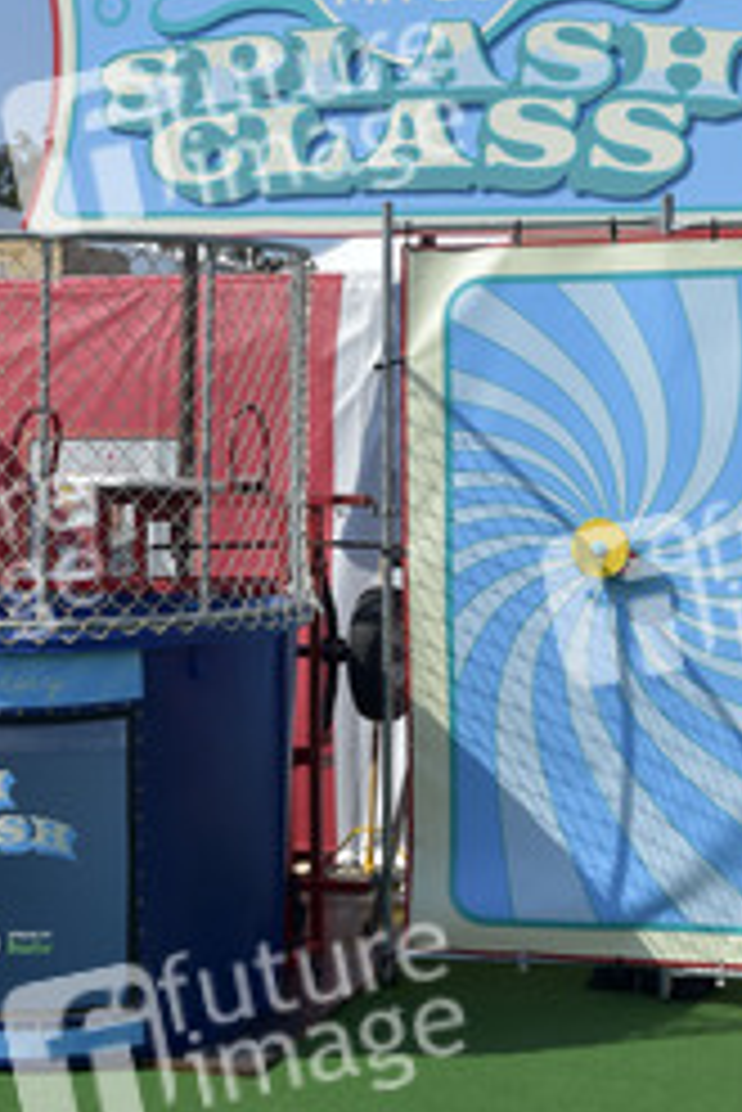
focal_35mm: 55
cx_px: 367
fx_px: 1698
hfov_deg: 24.7
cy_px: 356
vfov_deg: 35.8
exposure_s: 1/250
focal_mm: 34
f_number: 13
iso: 250
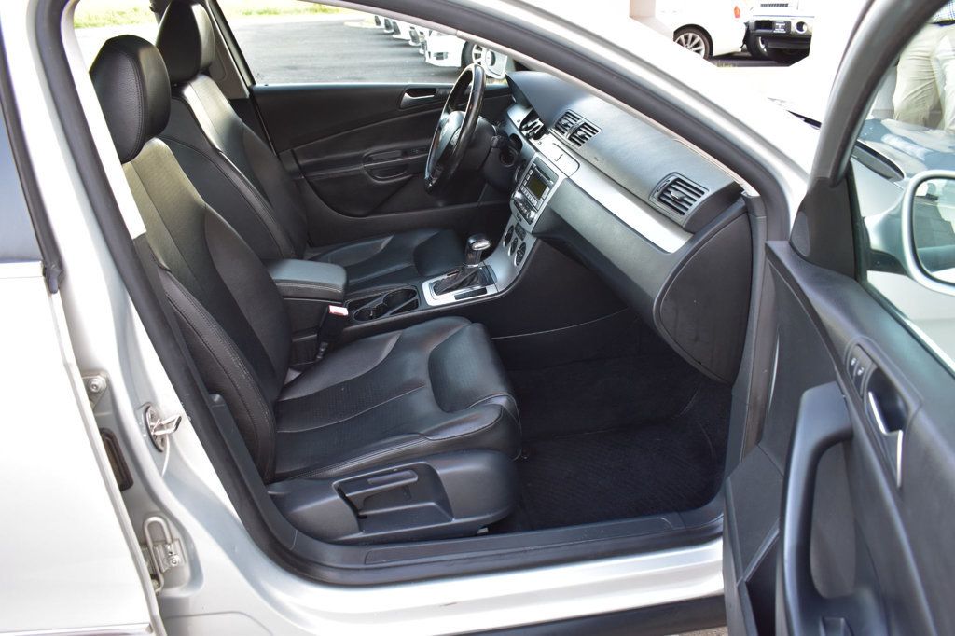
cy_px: 318
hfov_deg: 67.4
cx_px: 478
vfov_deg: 47.9
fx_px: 716
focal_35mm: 27
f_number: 6.3
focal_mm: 18
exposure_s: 1/15
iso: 500
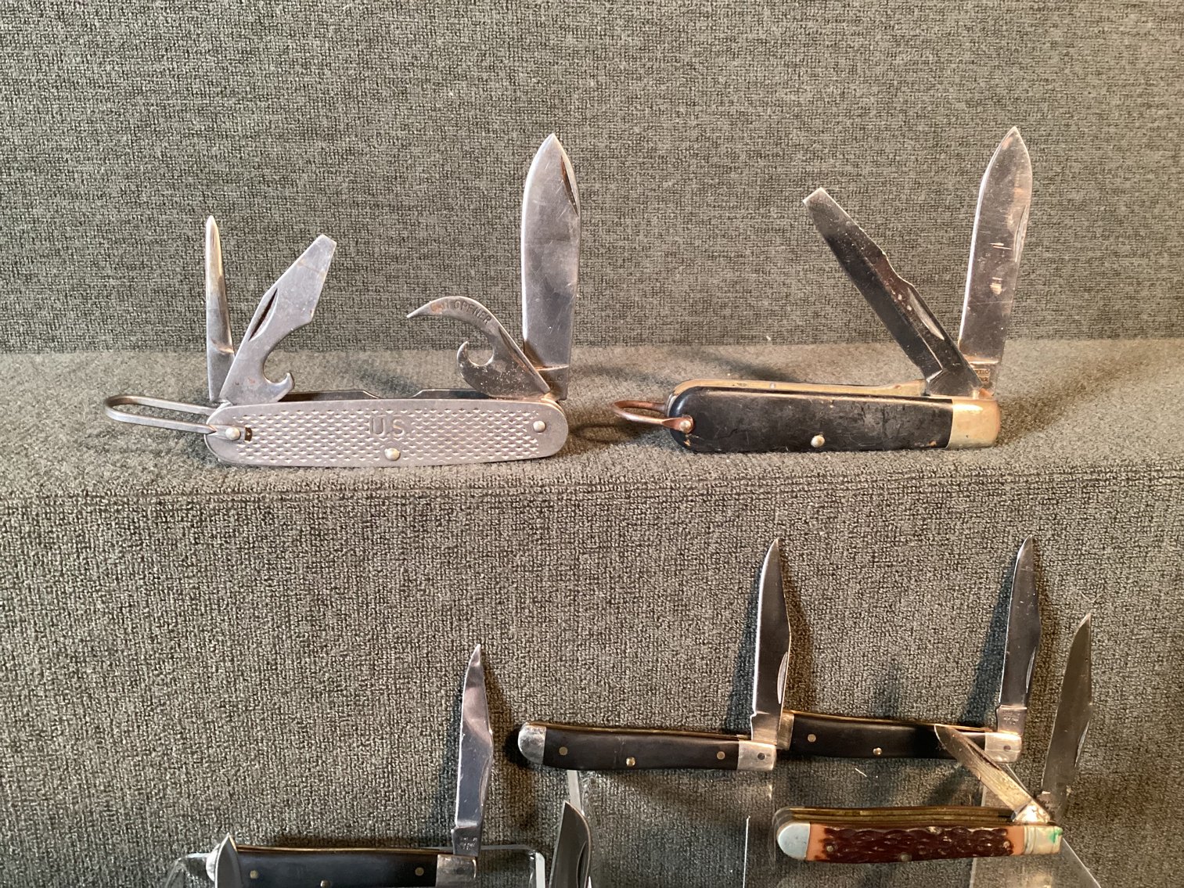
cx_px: 592
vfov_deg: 45.4
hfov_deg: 58.3
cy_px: 444
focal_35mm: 31
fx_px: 1060
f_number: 2.4
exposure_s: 1/33
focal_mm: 3.3
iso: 320
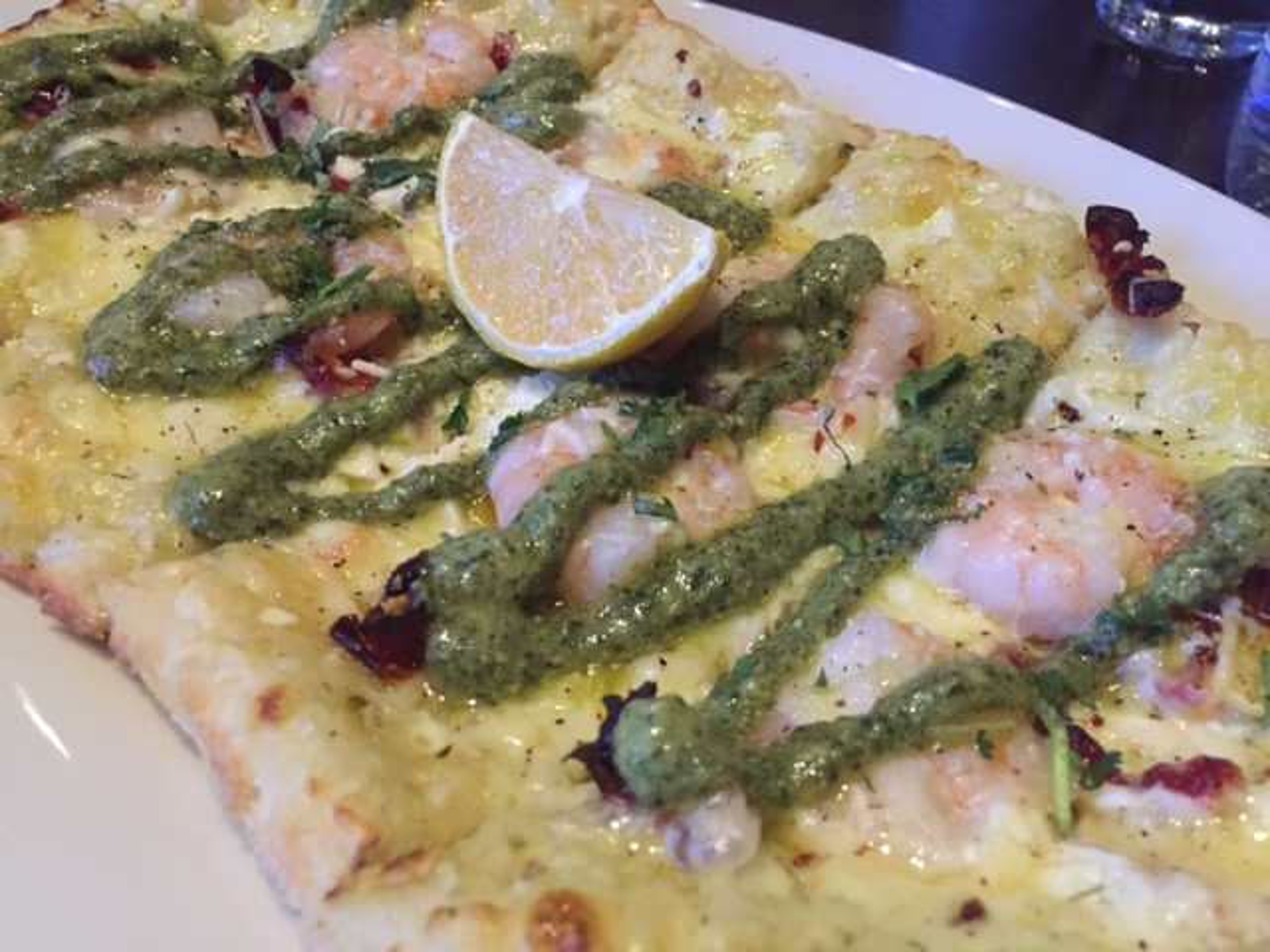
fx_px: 1064
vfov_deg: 48.2
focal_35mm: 29
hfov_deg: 61.7
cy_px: 476
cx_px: 635
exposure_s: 1/15
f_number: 2.2
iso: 400
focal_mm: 4.15
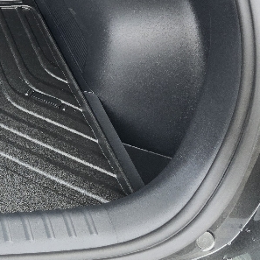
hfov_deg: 19.6
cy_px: -16
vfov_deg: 23.4
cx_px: -183
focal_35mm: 70
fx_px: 595
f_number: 1.7
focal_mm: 6.3
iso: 64
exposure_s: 1/182
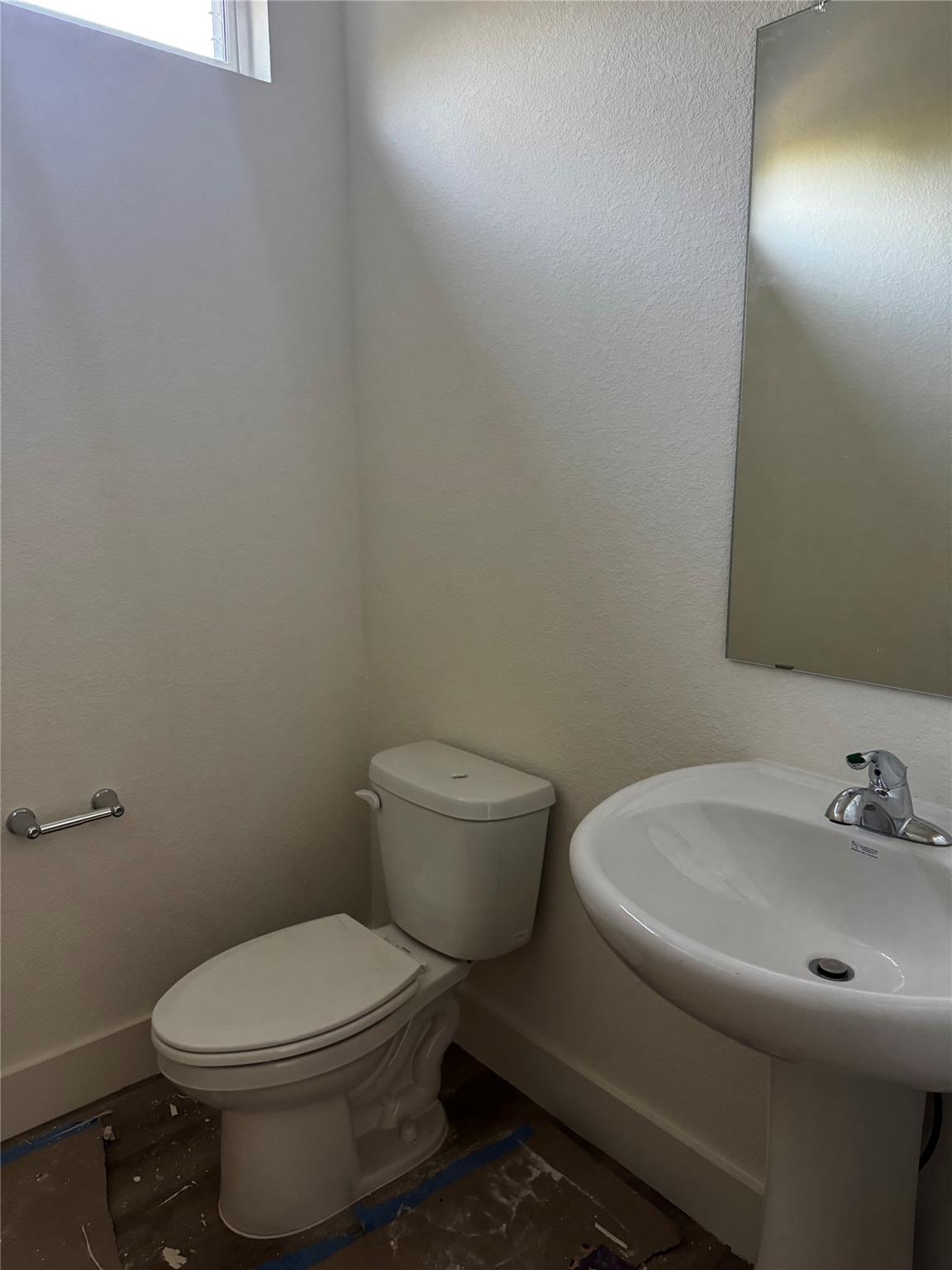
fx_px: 880
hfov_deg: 56.8
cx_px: 476
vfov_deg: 71.6
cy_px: 635
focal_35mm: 24
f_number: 1.78
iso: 400
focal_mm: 6.76
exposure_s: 1/60
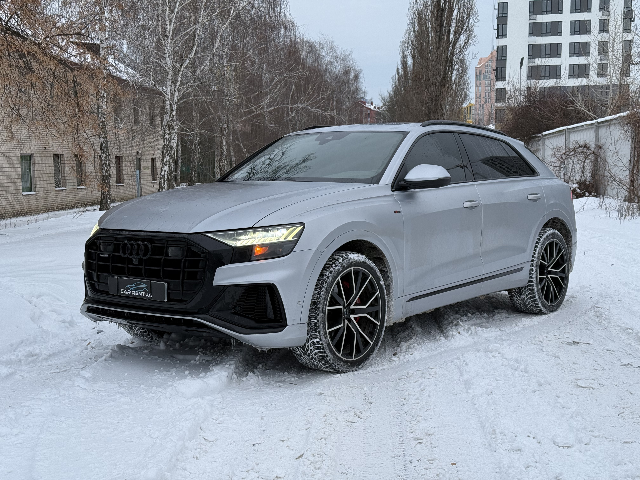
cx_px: 320
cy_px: 240
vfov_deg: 30.3
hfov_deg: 39.7
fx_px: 887
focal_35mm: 48
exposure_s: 1/121
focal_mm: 6.76
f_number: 1.78
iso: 80
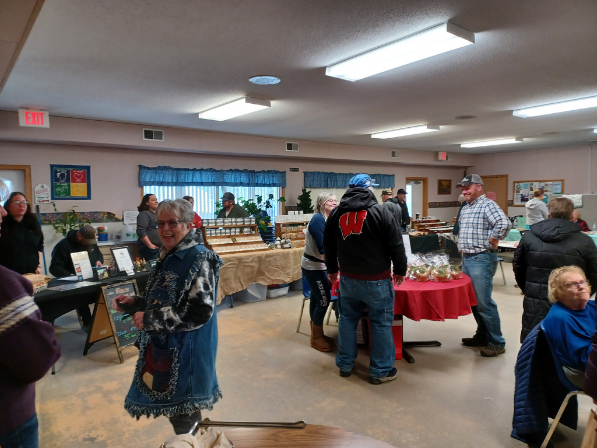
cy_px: 224
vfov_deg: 54.9
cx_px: 298
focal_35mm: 25
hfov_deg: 69.4
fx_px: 431
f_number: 1.8
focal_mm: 4.6
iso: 250
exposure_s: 1/40
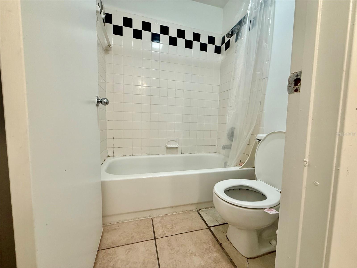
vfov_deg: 85.7
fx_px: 144
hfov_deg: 102.1
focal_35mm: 14
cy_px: 134
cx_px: 178
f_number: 2.2
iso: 200
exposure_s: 1/60
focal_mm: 2.22
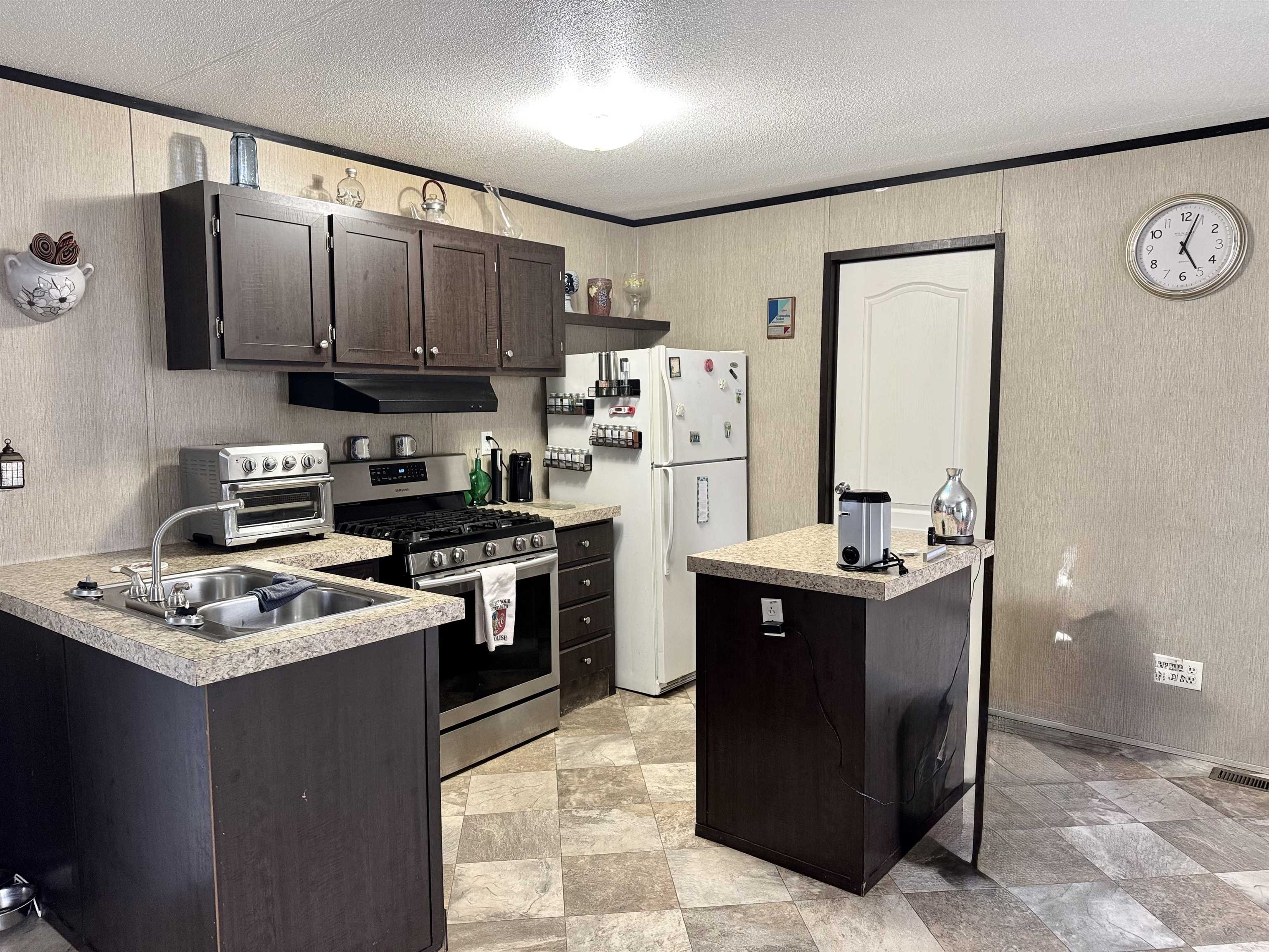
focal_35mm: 24
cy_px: 476
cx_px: 634
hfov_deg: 71.6
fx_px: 880
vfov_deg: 56.8
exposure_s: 1/60
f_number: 1.78
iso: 200
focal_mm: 6.76
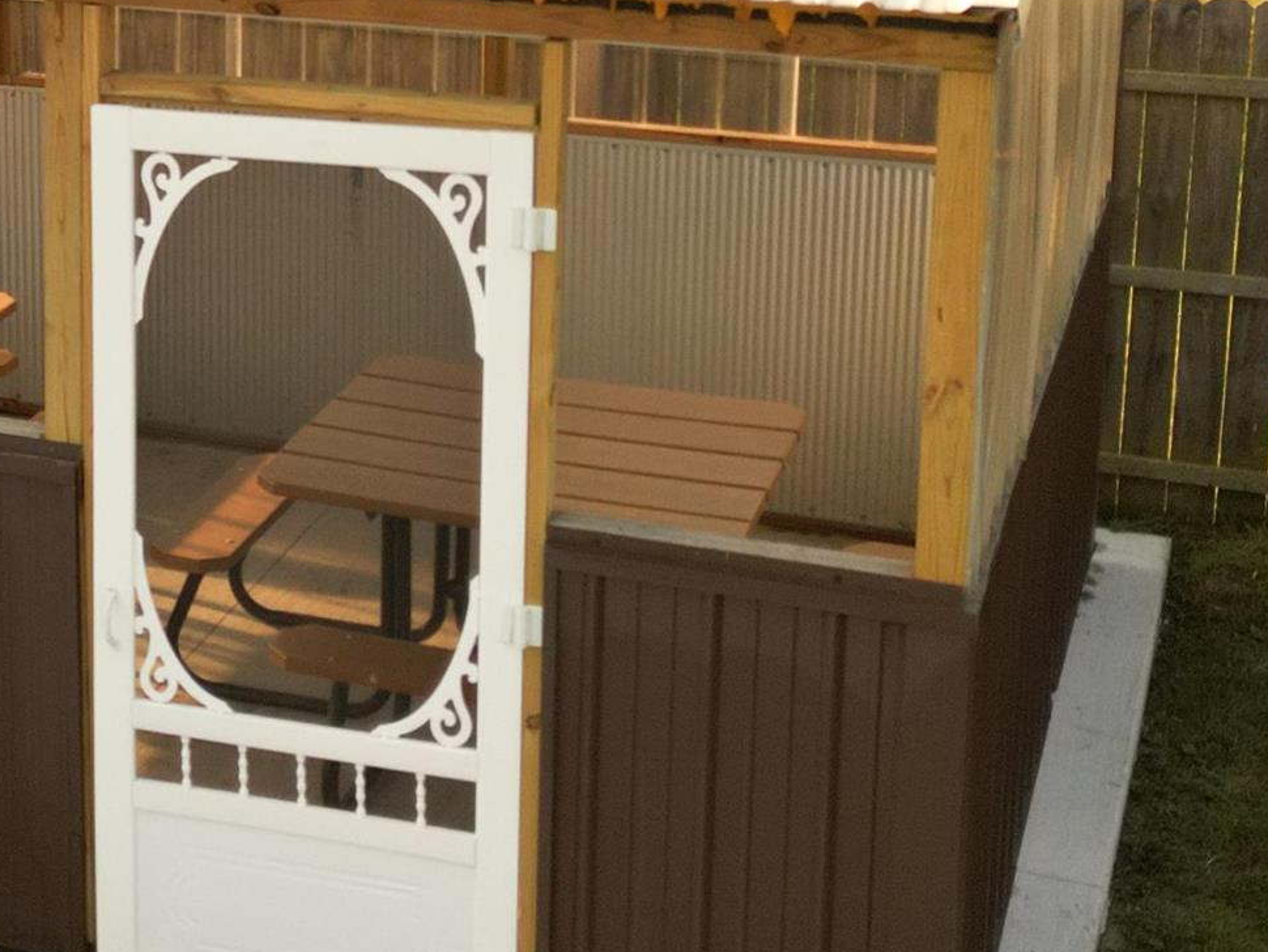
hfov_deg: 23.9
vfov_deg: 19.0
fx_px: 2785
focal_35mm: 76
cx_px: -142
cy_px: 59
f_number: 1.7
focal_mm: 6.72
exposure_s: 1/2500
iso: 400
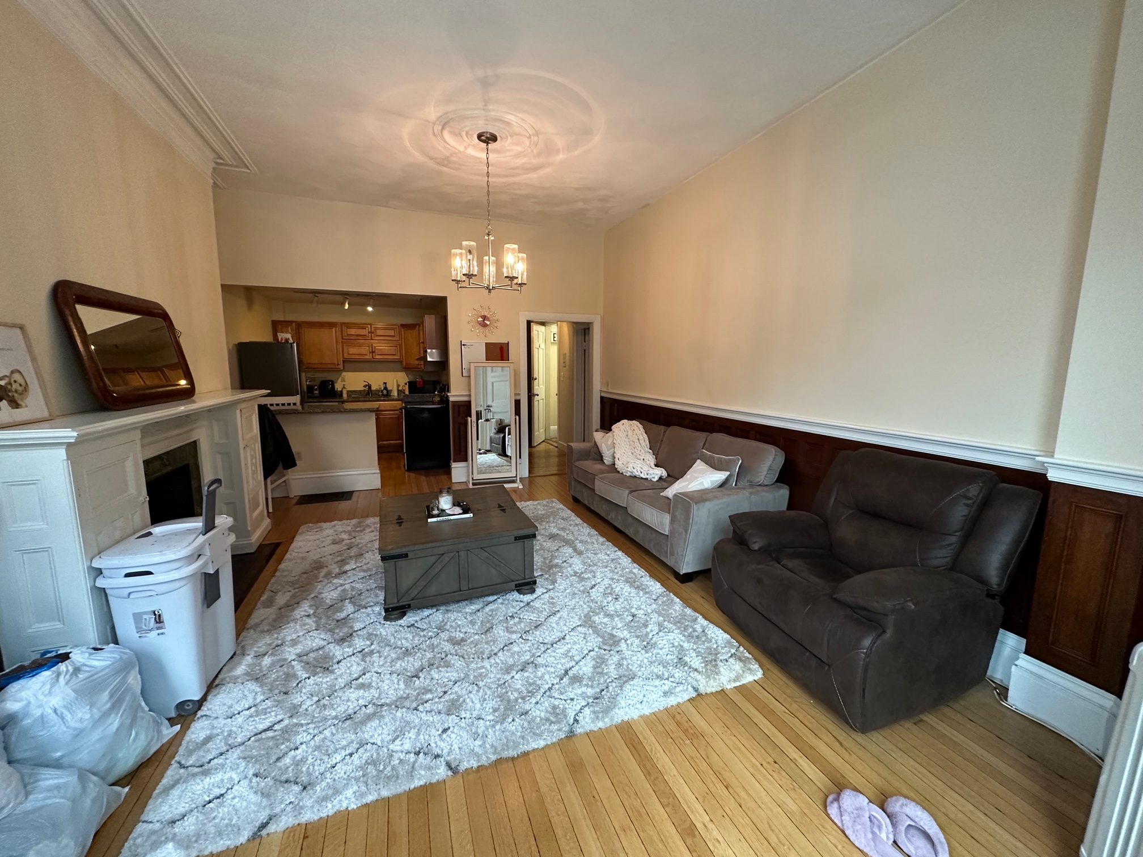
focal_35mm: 14
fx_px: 462
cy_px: 428
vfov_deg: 85.7
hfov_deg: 102.1
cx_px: 572
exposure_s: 1/60
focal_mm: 2.22
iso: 320
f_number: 2.2
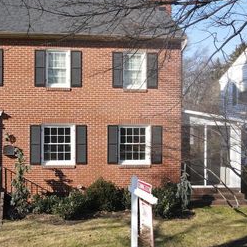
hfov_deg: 37.9
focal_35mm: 43
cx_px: 53
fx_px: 347
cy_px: 130
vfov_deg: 39.2
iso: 100
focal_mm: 4.5
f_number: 2.8
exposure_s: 1/20
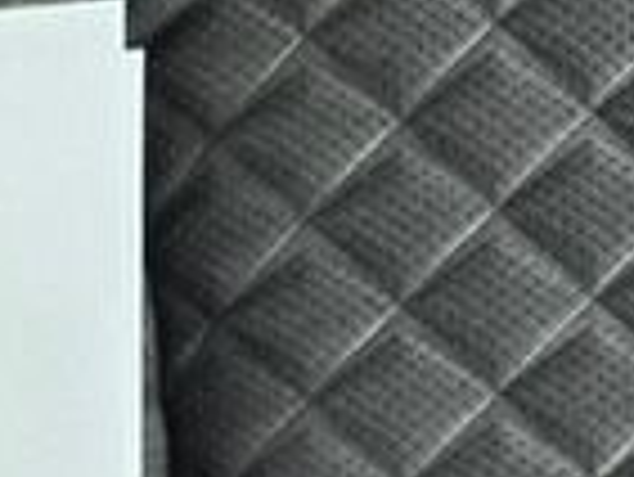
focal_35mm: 167
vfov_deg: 7.8
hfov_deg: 10.8
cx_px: -625
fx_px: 3061
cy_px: 1400
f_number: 1.7
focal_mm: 6.3
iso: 250
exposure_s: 1/100
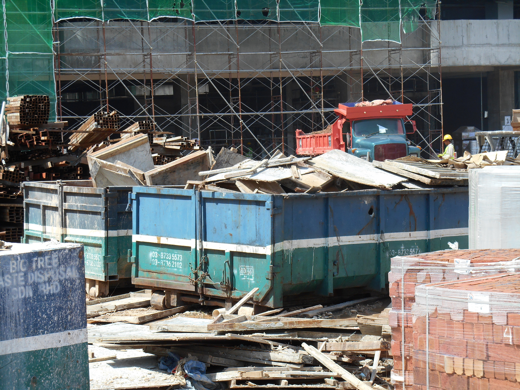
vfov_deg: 16.1
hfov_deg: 21.3
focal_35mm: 92
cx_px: 260
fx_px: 1382
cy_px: 195
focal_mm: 16.4
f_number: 4.9
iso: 80
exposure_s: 1/250
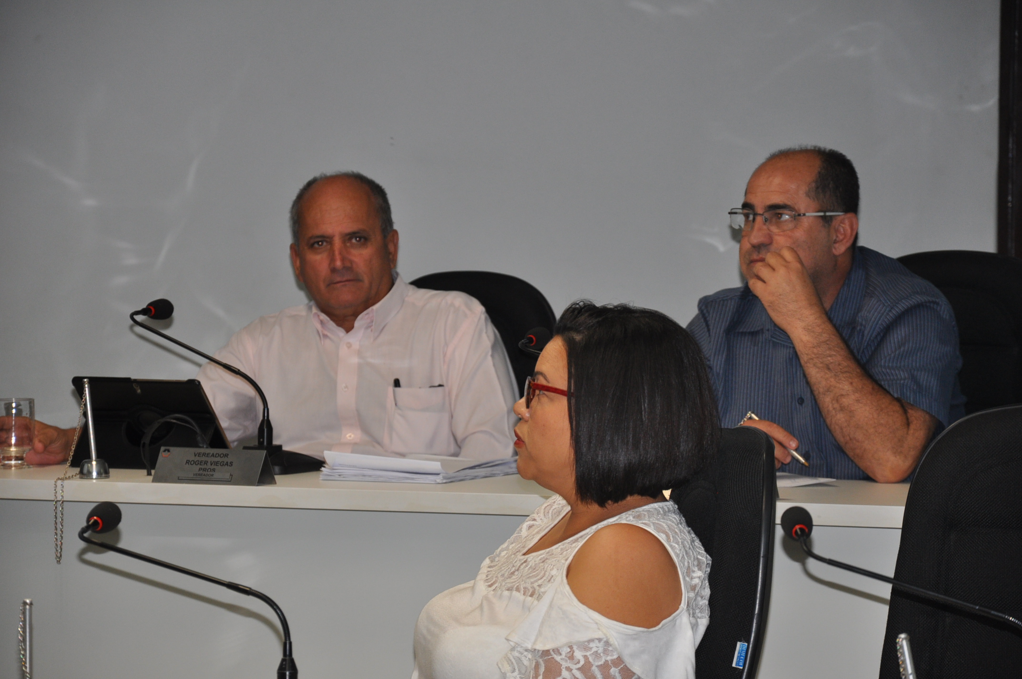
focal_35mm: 158
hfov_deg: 13.1
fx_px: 4466
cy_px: 340
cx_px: 511
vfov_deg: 8.7
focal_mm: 105
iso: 500
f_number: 5.6
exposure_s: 1/60
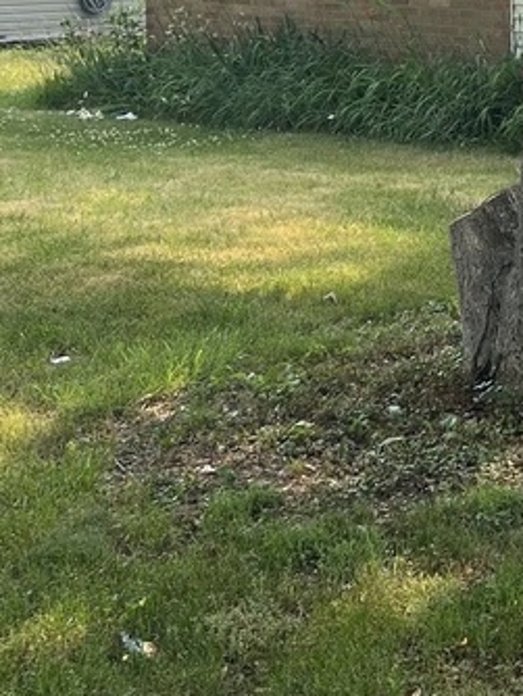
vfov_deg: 22.6
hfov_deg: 16.2
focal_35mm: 84
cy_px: 44
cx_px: 773
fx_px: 1690
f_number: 1.5
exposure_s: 1/1159
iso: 50
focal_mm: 5.7
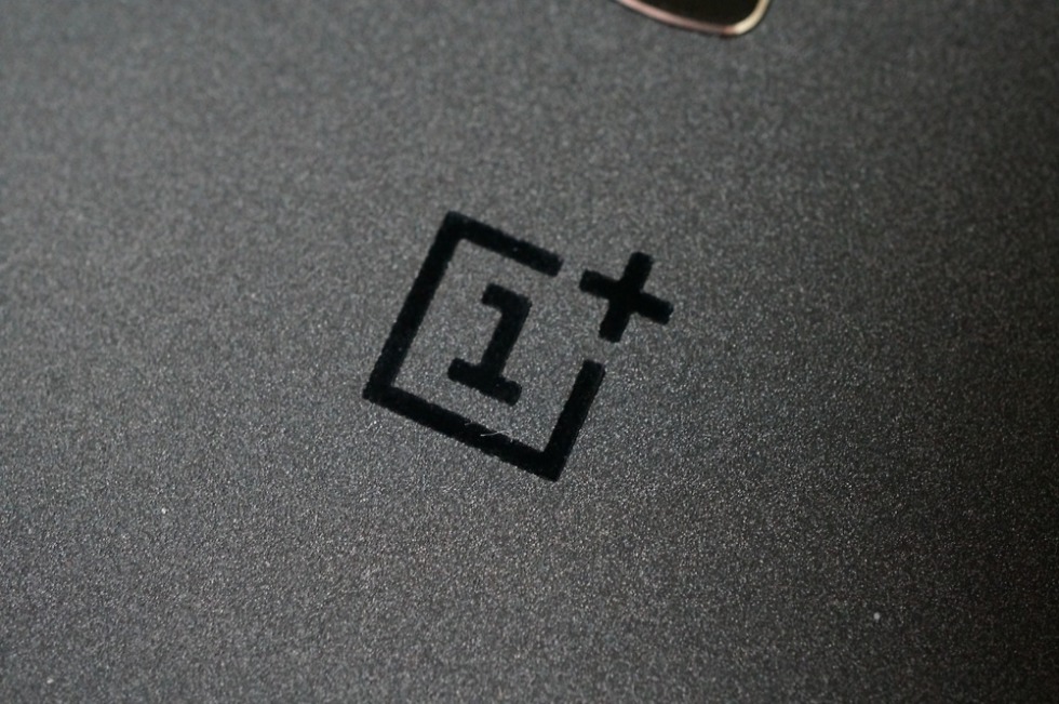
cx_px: 530
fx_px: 1322
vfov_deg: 29.8
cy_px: 352
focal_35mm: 45
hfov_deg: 43.6
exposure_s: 1/60
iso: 3200
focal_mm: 30
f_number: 5.6
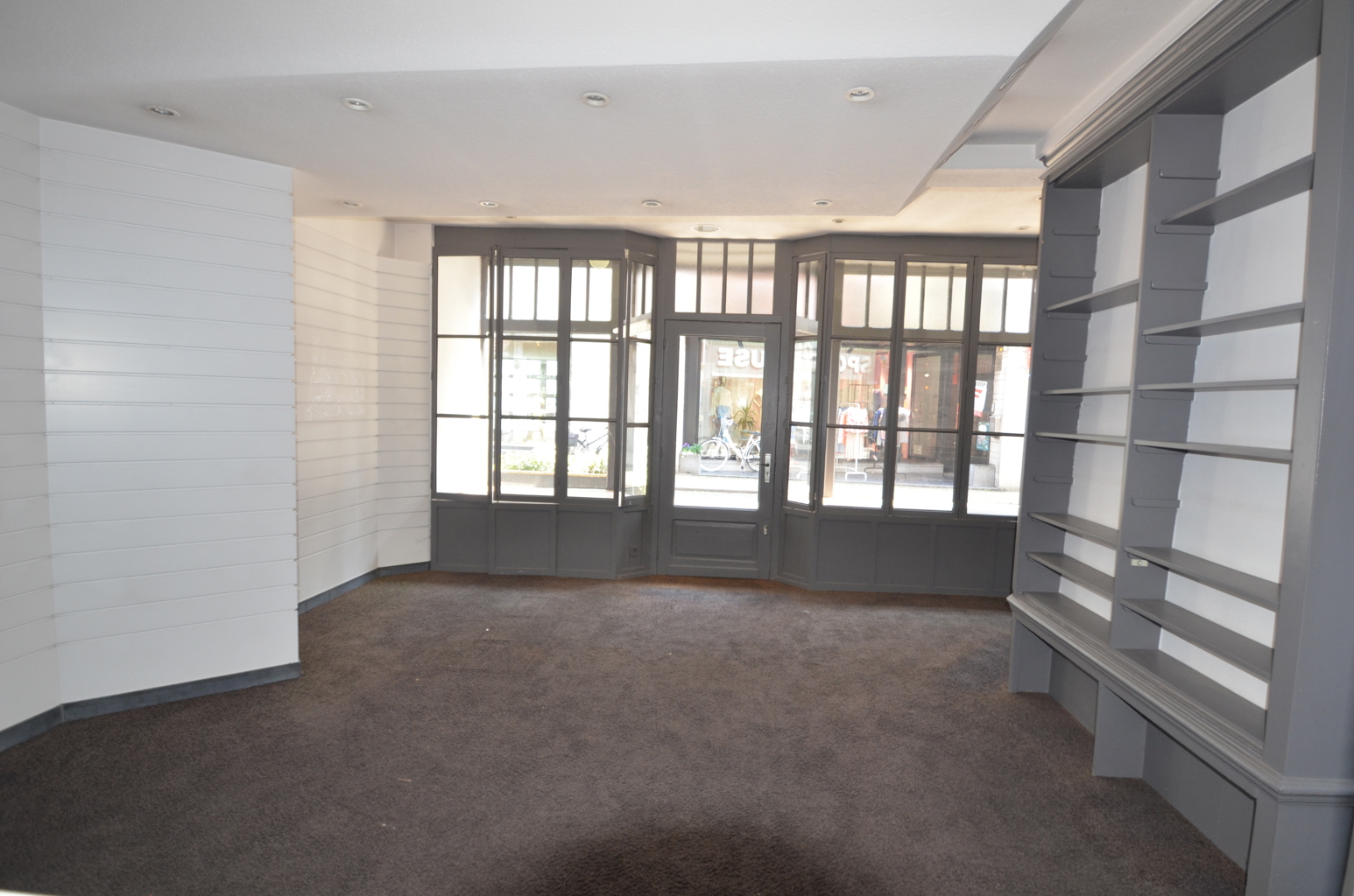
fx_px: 676
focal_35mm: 18
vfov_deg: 67.1
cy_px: 448
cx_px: 677
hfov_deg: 90.1
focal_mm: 12
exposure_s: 1/80
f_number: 3.8
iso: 400
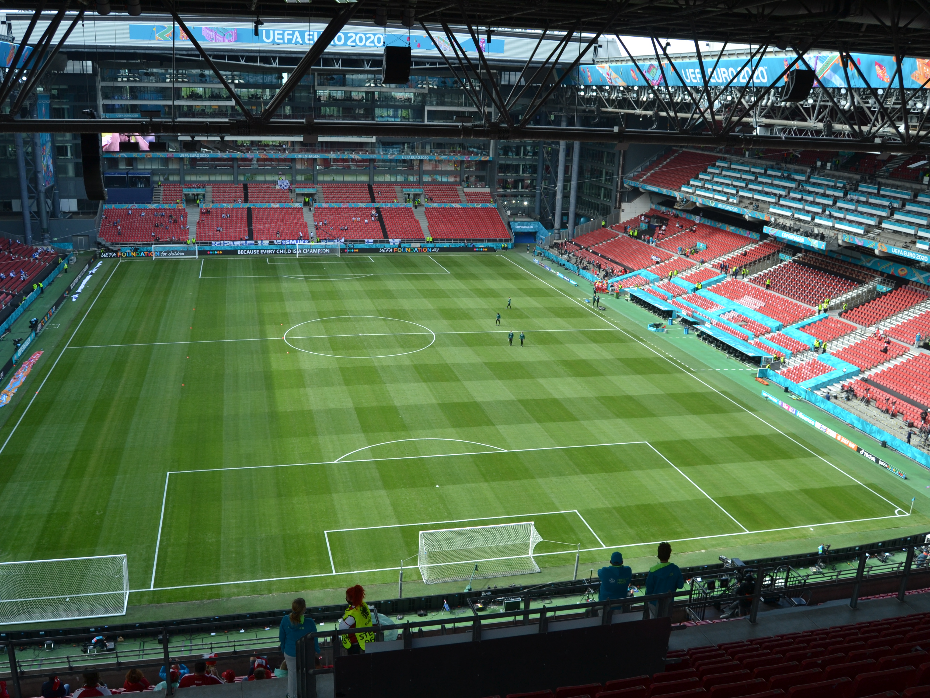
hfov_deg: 59.9
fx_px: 806
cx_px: 437
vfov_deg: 46.8
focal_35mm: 30
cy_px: 355
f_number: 5.6
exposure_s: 1/125
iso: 125
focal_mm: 18
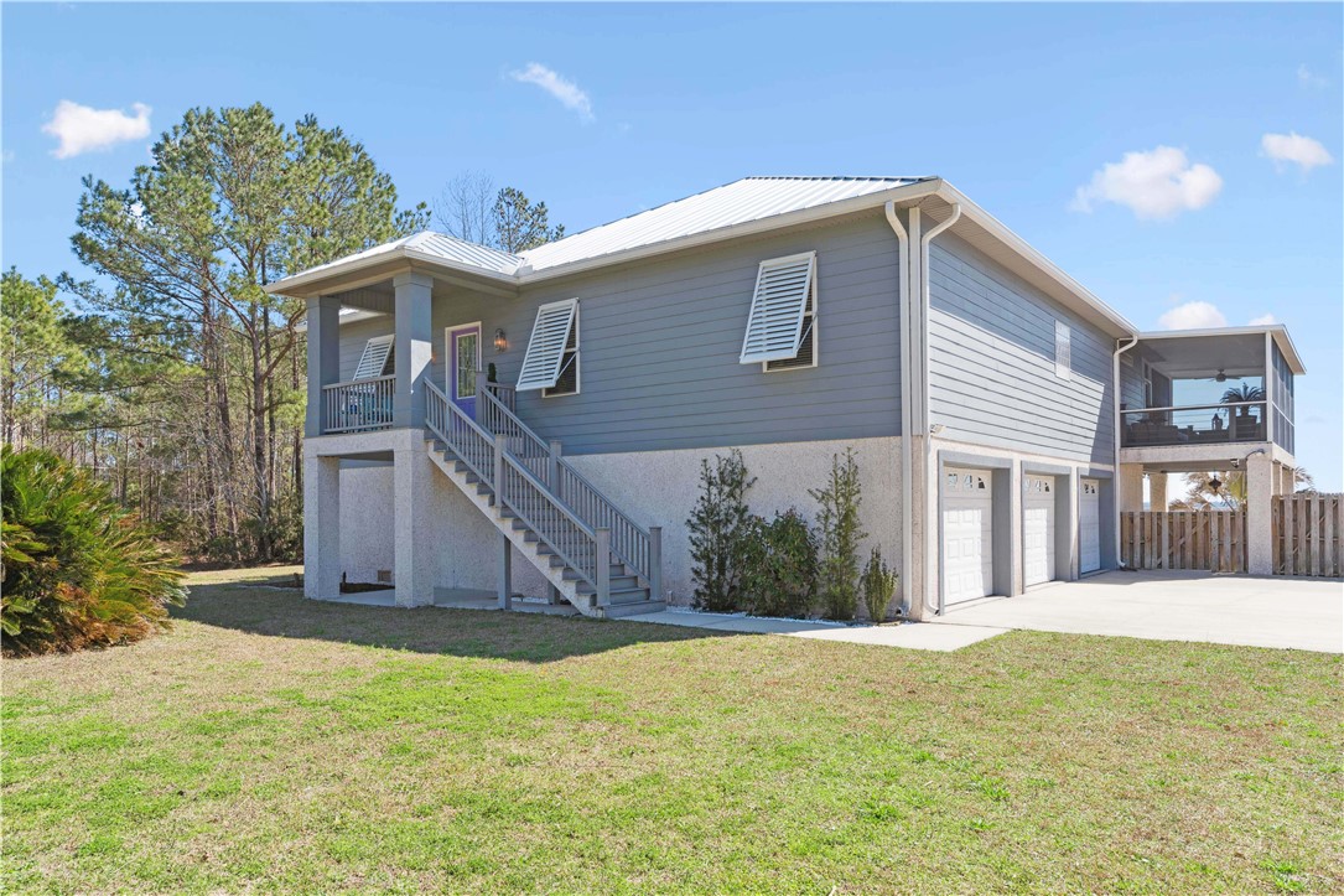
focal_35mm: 24
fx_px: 896
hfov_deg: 73.8
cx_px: 672
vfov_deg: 53.1
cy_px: 448
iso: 200
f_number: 8
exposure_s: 1/320
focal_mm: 24
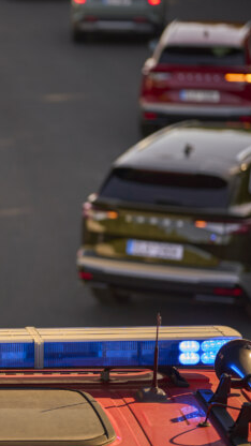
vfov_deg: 12.2
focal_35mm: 176
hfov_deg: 6.8
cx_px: -87
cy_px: 212
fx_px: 2082
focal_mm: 91
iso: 100
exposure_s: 1/800
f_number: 2.8
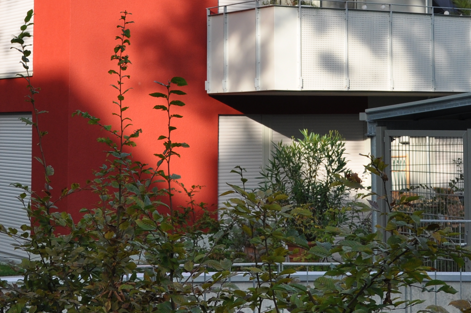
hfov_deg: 22.2
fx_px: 1202
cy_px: -24
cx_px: 272
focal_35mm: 92
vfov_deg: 14.5
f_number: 7.1
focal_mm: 24
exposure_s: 1/200
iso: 200
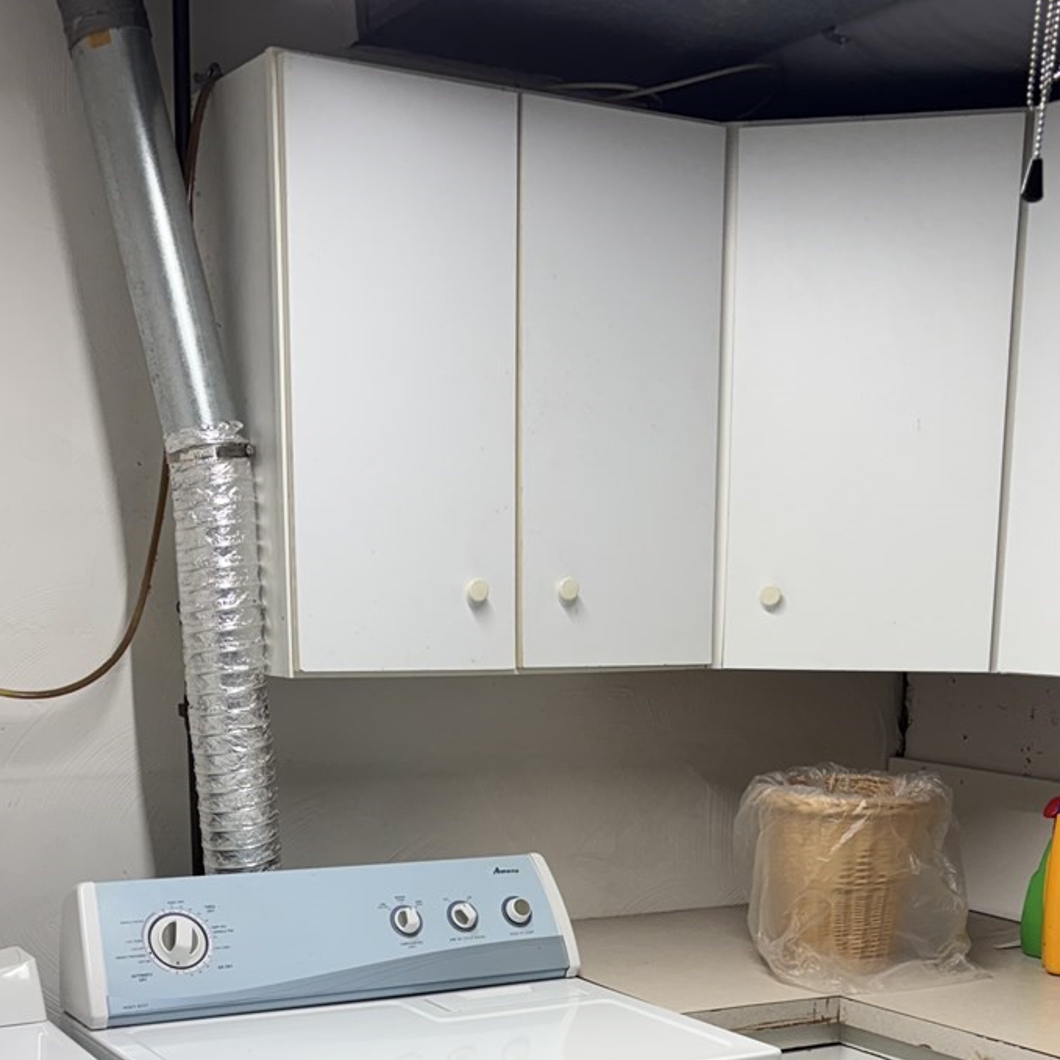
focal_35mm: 52
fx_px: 1802
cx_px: 584
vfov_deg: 30.8
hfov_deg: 32.8
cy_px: 1024
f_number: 1.6
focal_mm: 5.96
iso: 50
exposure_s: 1/120
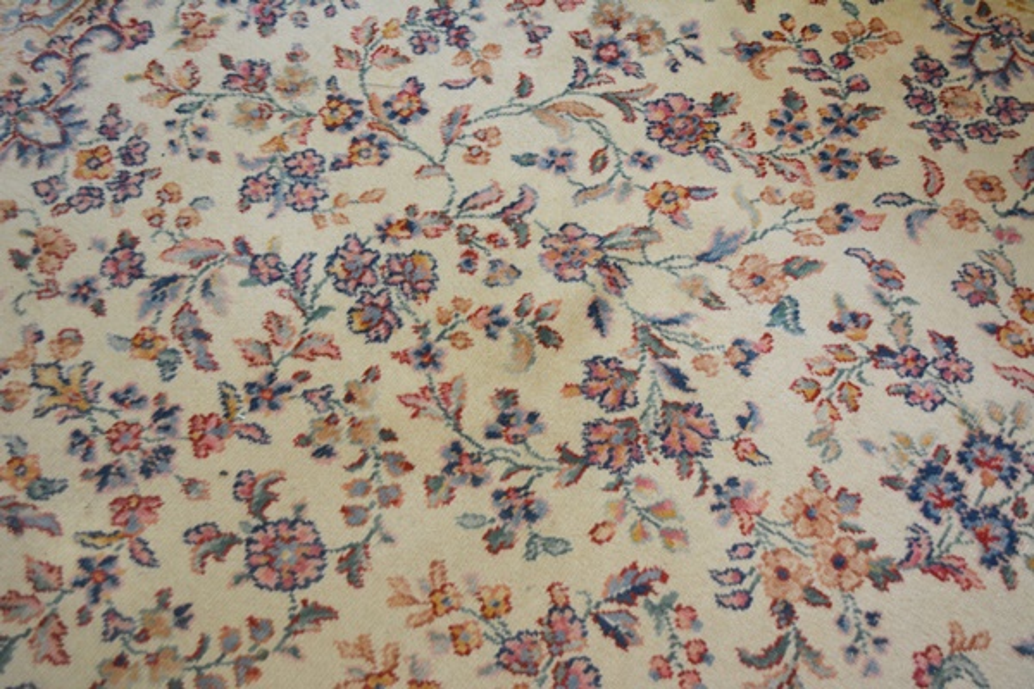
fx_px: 1206
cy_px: 344
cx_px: 517
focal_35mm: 42
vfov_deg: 31.9
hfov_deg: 46.4
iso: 800
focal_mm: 28
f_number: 4.5
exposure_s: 1/30
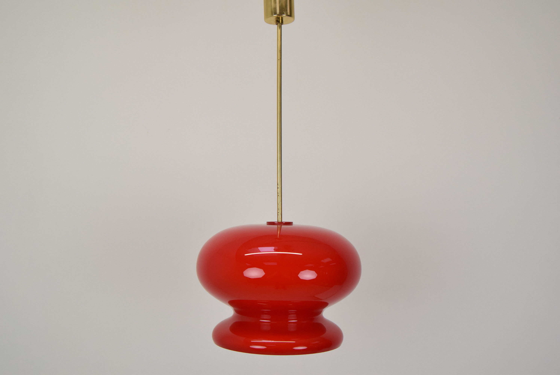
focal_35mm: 39
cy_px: 188
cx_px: 280
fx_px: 607
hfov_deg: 49.5
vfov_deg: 34.3
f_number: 9
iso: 1600
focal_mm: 26
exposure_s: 1/320
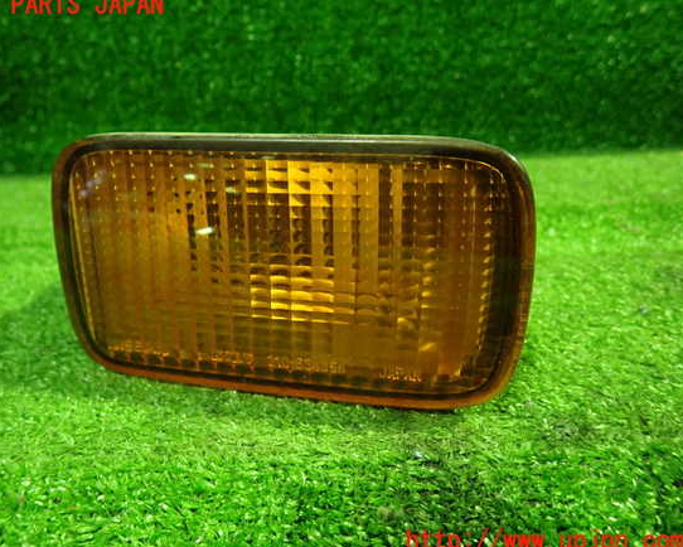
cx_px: 313
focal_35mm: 27
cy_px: 274
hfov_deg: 63.9
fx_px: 546
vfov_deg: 53.2
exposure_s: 1/25
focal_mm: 4.5
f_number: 2
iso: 800
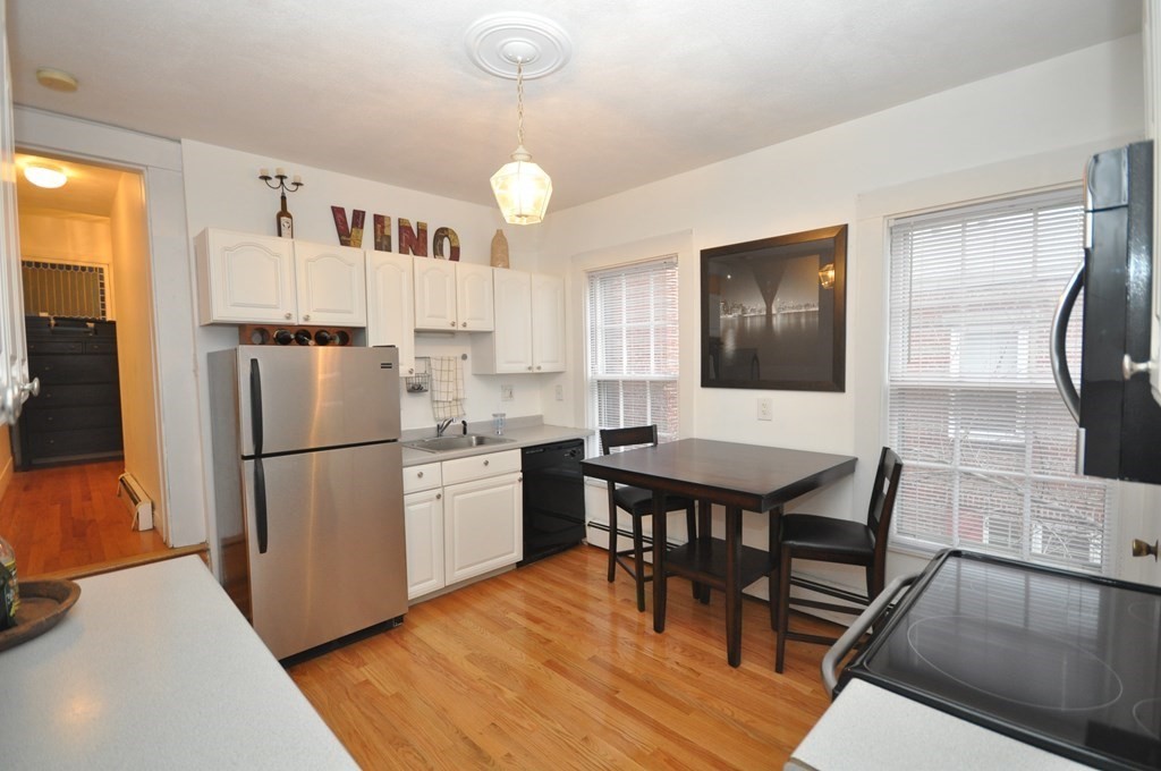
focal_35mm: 16
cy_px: 386
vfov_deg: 71.9
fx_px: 531
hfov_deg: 95.1
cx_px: 580
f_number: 4.2
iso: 800
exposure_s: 1/60
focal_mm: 11
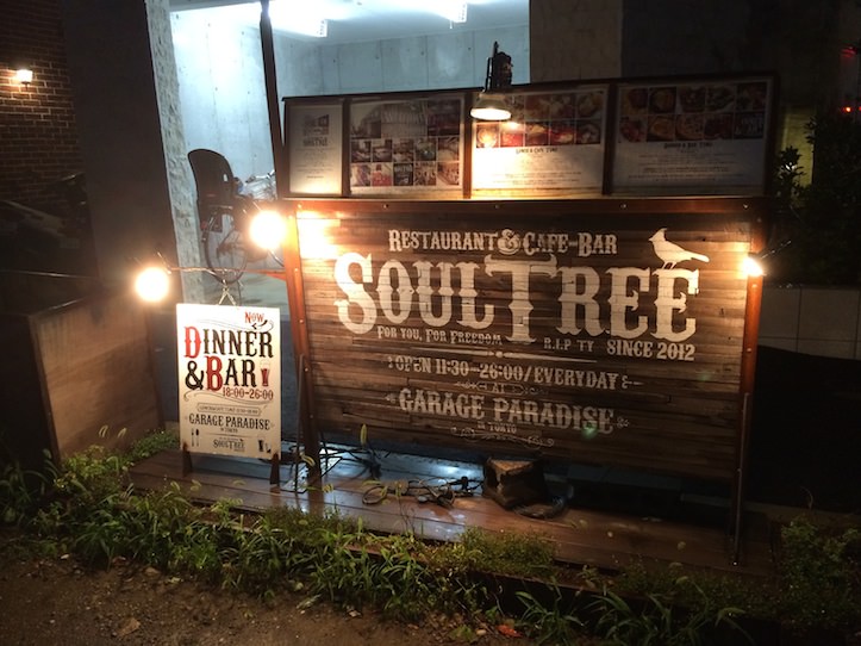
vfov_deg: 46.8
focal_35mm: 30
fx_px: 746
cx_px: 430
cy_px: 323
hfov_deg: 60.0
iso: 160
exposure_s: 1/30
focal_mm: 4.12
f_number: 2.2
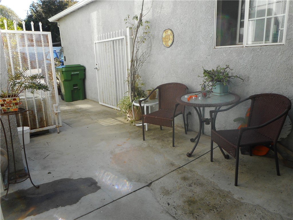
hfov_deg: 69.4
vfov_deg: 54.9
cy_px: 110
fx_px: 212
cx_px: 146
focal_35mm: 25
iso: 80
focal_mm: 4.5
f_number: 3.7
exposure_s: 1/200
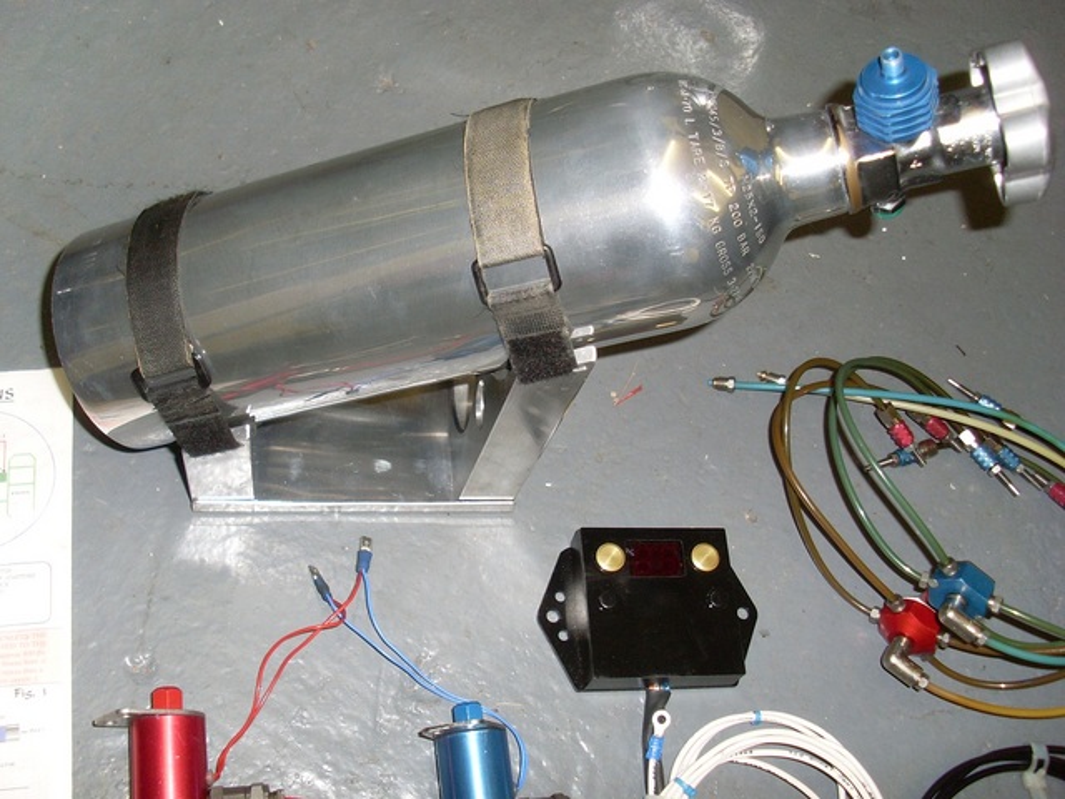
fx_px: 1169
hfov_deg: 49.0
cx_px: 532
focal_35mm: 38
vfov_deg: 37.7
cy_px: 400
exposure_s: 1/45
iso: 100
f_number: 3
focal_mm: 6.3
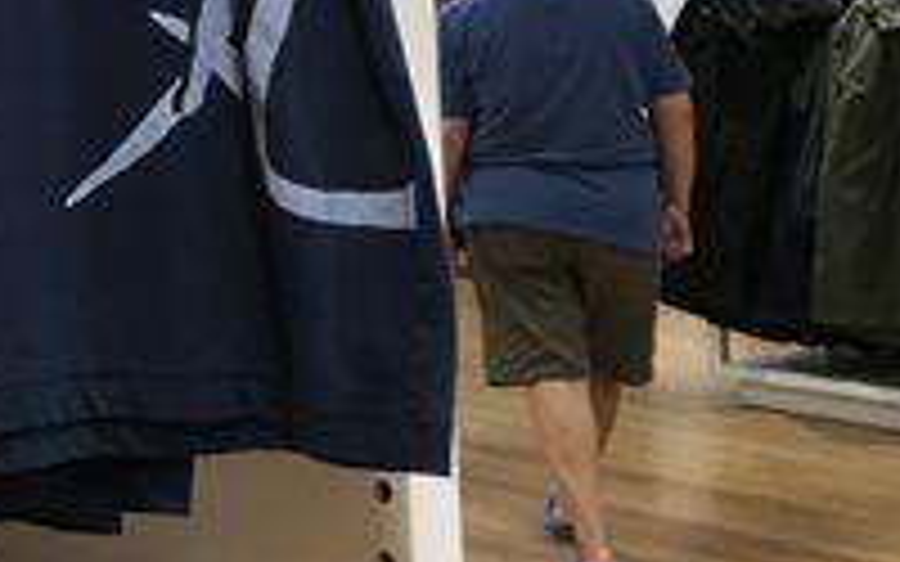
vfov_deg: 10.3
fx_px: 3017
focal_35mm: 123
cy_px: -274
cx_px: -824
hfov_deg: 14.5
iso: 32
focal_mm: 4.15
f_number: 2.2
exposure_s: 1/60
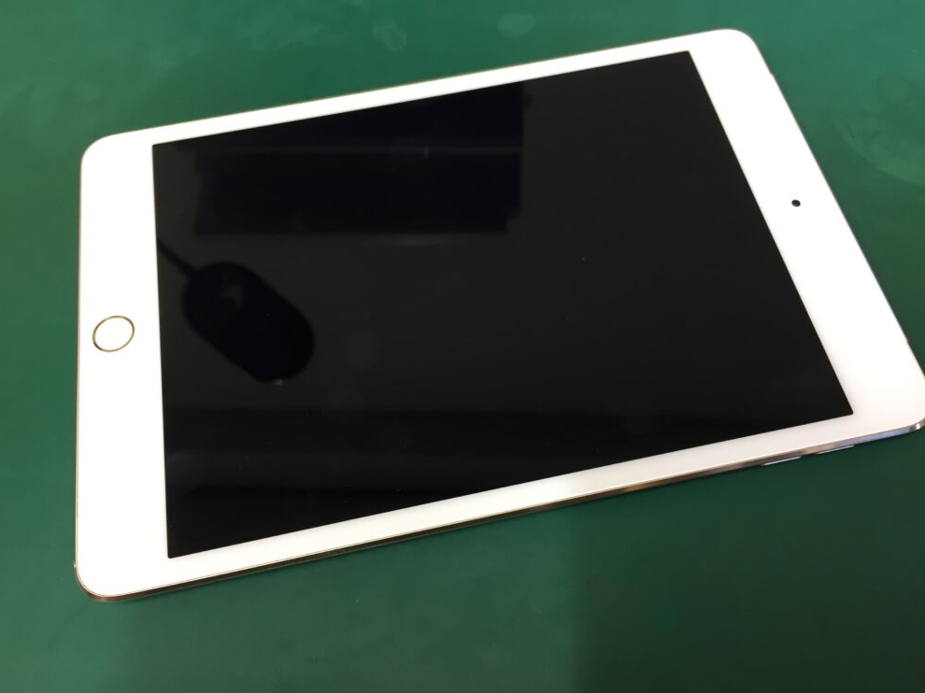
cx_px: 475
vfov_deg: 46.8
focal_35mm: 30
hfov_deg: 60.0
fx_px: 801
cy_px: 343
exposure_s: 1/30
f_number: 2.2
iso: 64
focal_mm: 4.15
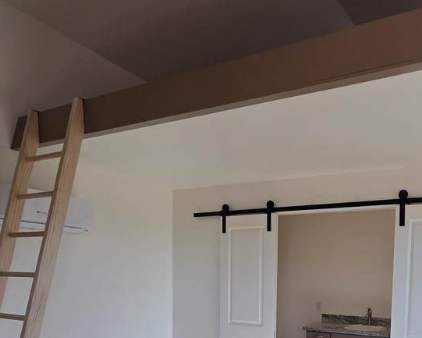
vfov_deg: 44.1
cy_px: 305
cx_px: 291
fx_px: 375
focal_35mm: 30
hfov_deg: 57.1
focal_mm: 2.2
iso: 50
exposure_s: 1/291
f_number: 2.2
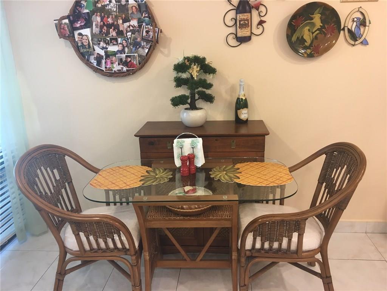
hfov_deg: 61.7
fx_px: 324
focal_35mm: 29
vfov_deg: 48.2
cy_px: 146
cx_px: 194
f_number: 2.2
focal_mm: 4.15
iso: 80
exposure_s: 1/30
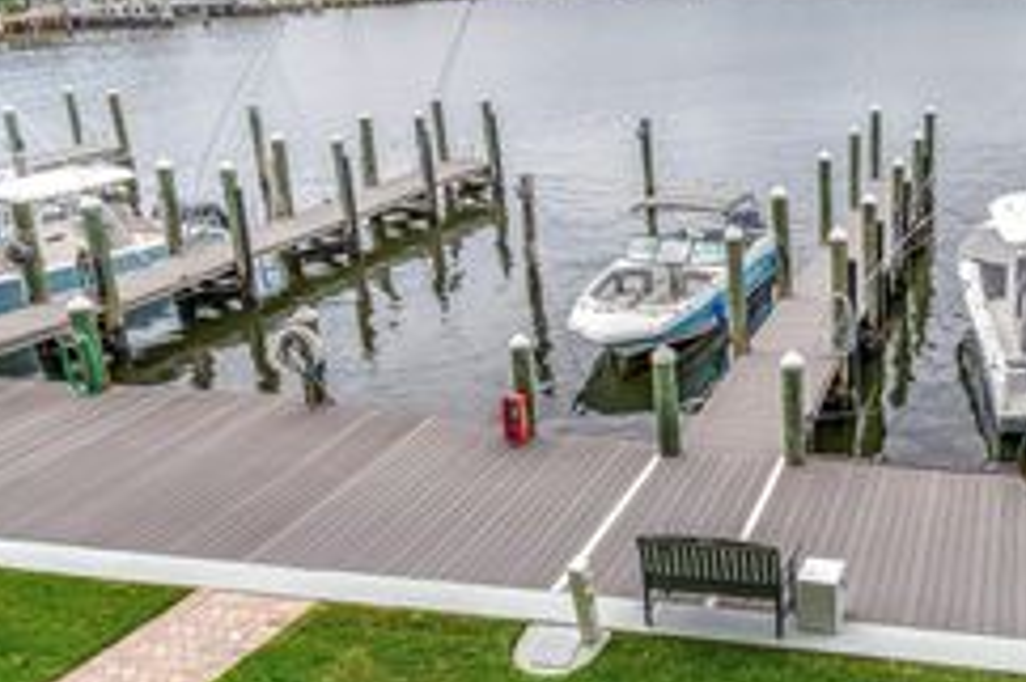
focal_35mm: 31
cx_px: 890
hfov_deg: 54.0
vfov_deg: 41.5
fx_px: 883
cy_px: 205
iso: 360
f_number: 8
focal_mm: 10
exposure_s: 1/8000
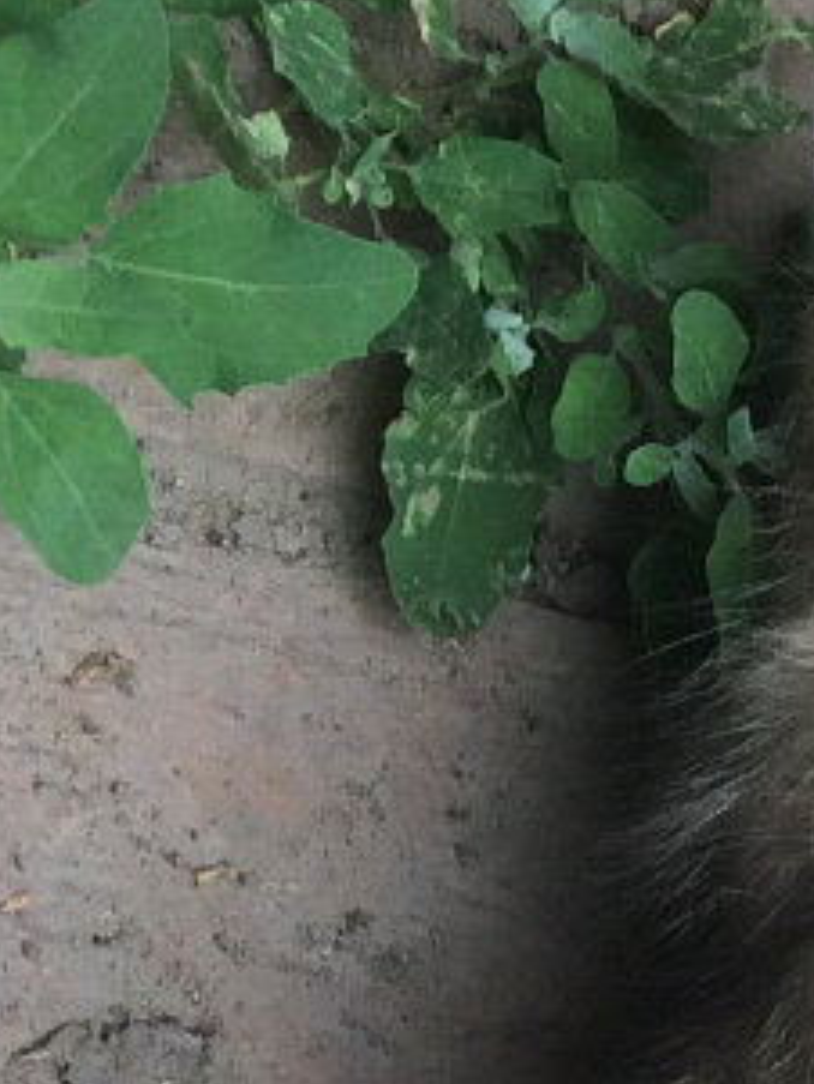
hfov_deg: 8.8
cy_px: 2010
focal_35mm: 154
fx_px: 4825
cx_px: 1952
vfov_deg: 11.8
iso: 32
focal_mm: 4.2
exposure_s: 1/258
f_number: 2.2
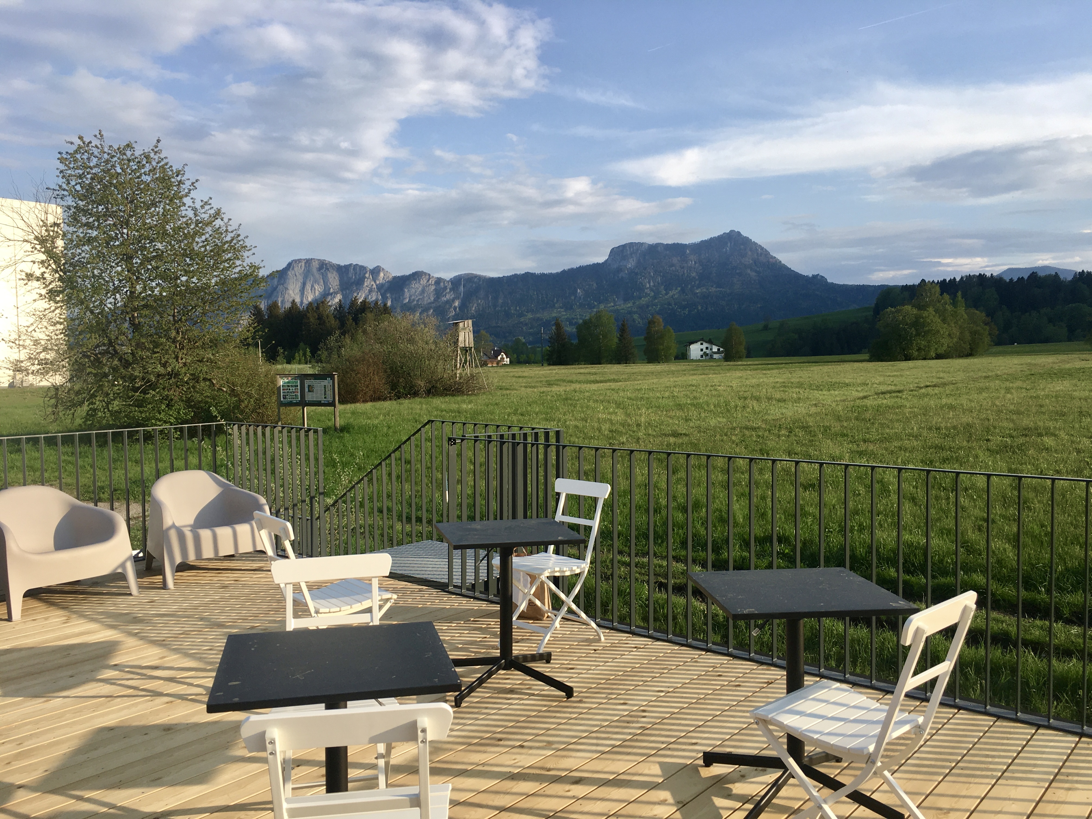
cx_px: 546
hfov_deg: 61.7
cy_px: 410
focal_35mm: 29
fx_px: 915
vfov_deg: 48.2
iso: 25
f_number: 2.2
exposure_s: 1/777
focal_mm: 4.15
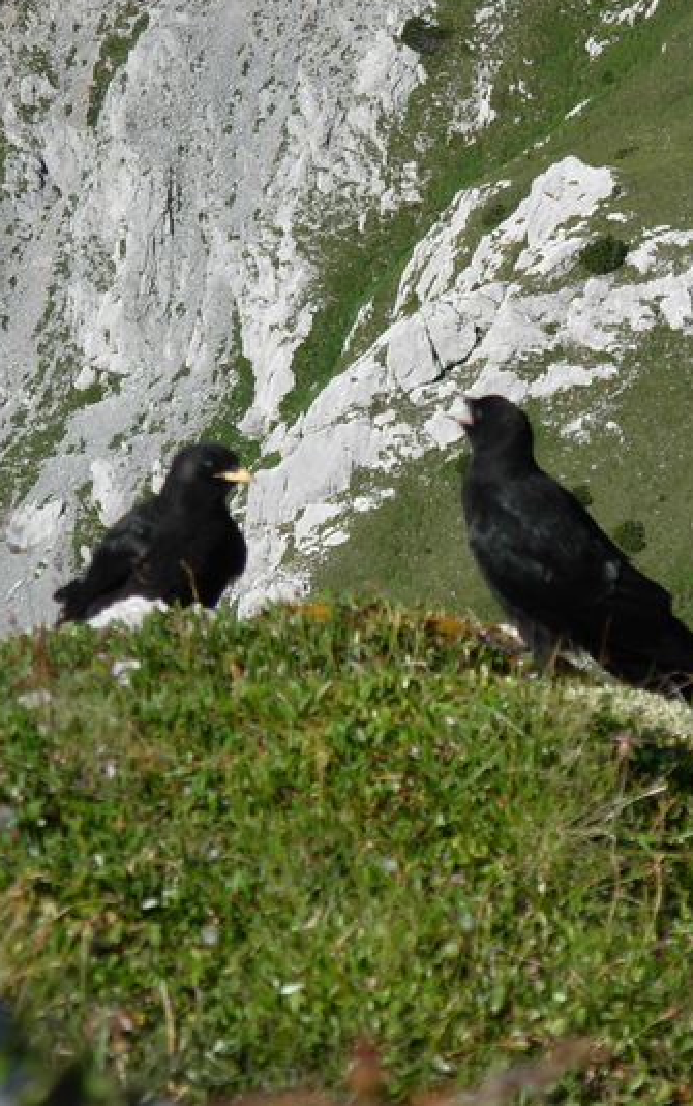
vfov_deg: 7.0
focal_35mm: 301
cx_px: 523
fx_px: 9084
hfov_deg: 4.4
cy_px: 515
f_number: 5
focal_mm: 31.4
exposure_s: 1/483
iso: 79
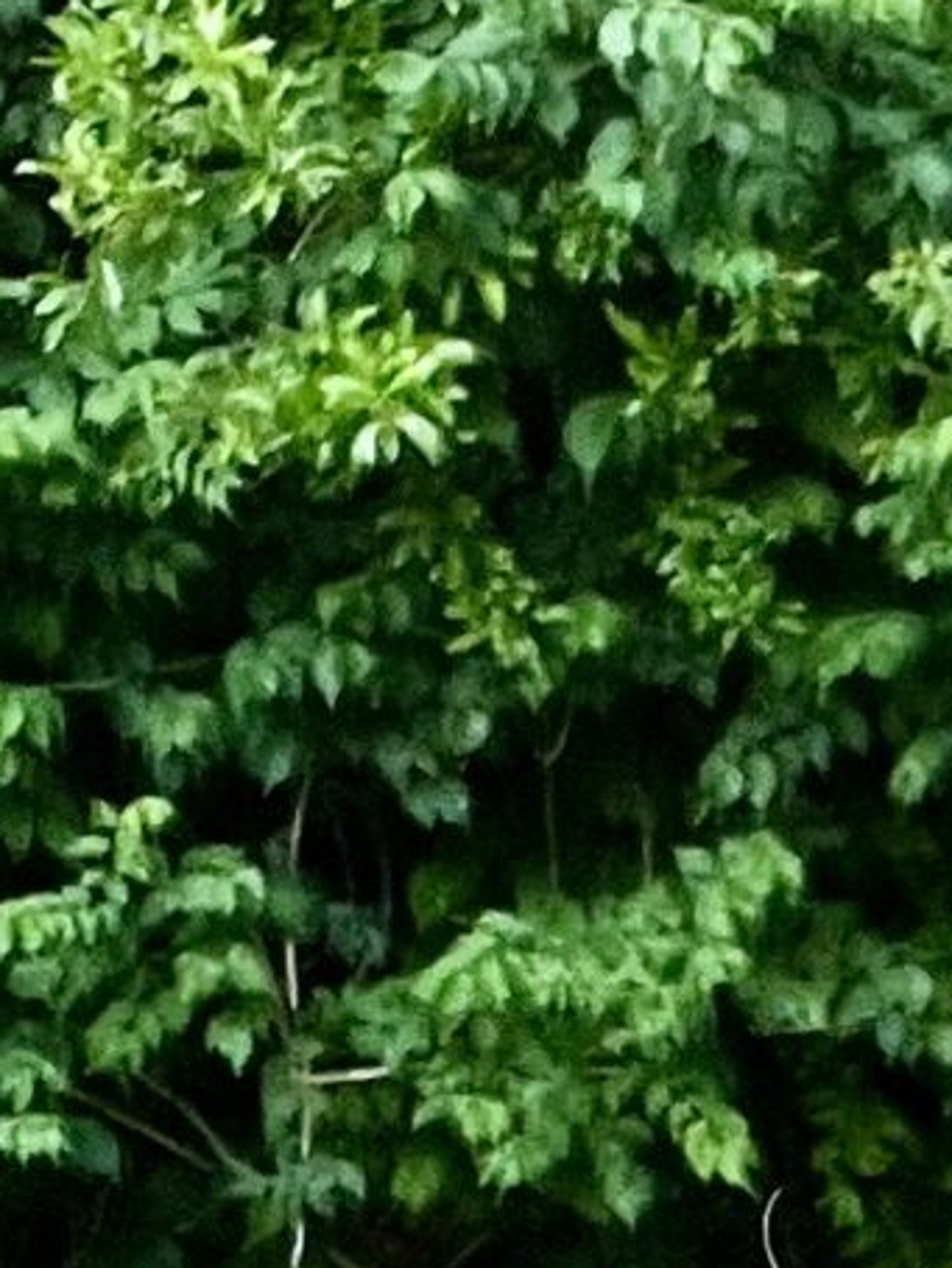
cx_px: 2446
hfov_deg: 8.0
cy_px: 1620
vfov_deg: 11.4
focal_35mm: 169
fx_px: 6191
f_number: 2.2
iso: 100
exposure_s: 1/77
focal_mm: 2.71
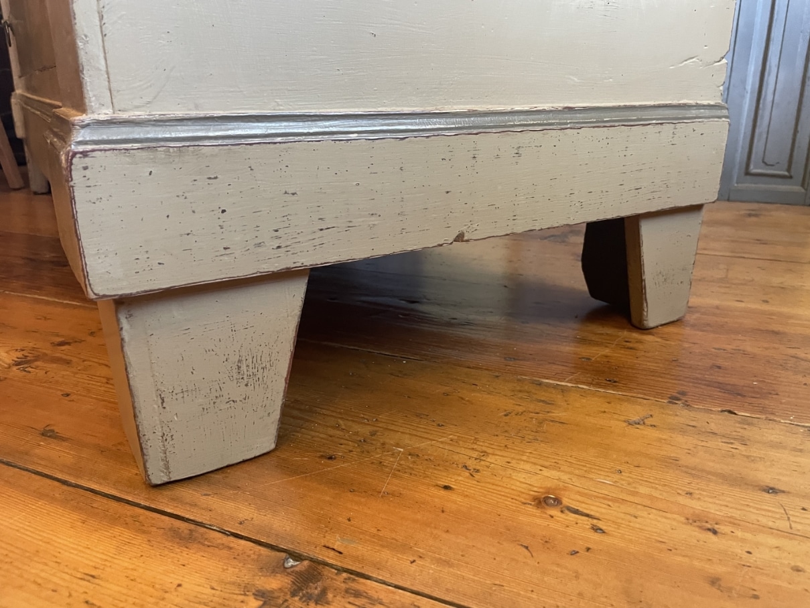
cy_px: 304
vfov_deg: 53.1
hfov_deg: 67.3
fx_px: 608
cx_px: 405
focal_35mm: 26
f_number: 1.6
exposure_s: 1/33
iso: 400
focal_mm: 4.2
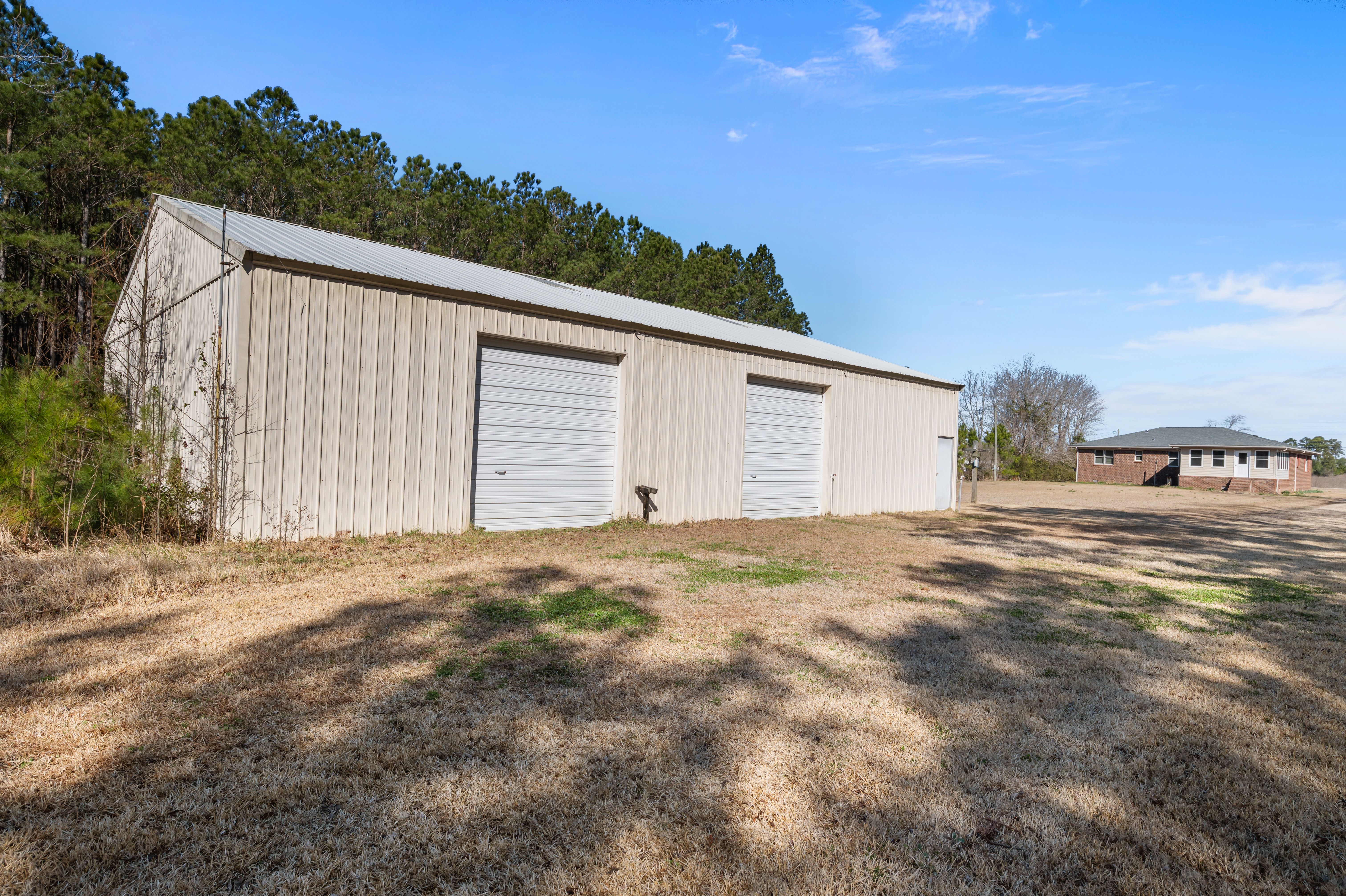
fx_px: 747
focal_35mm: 20
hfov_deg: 84.0
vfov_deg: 61.9
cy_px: 448
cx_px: 673
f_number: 8
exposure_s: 1/1250
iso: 250
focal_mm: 20
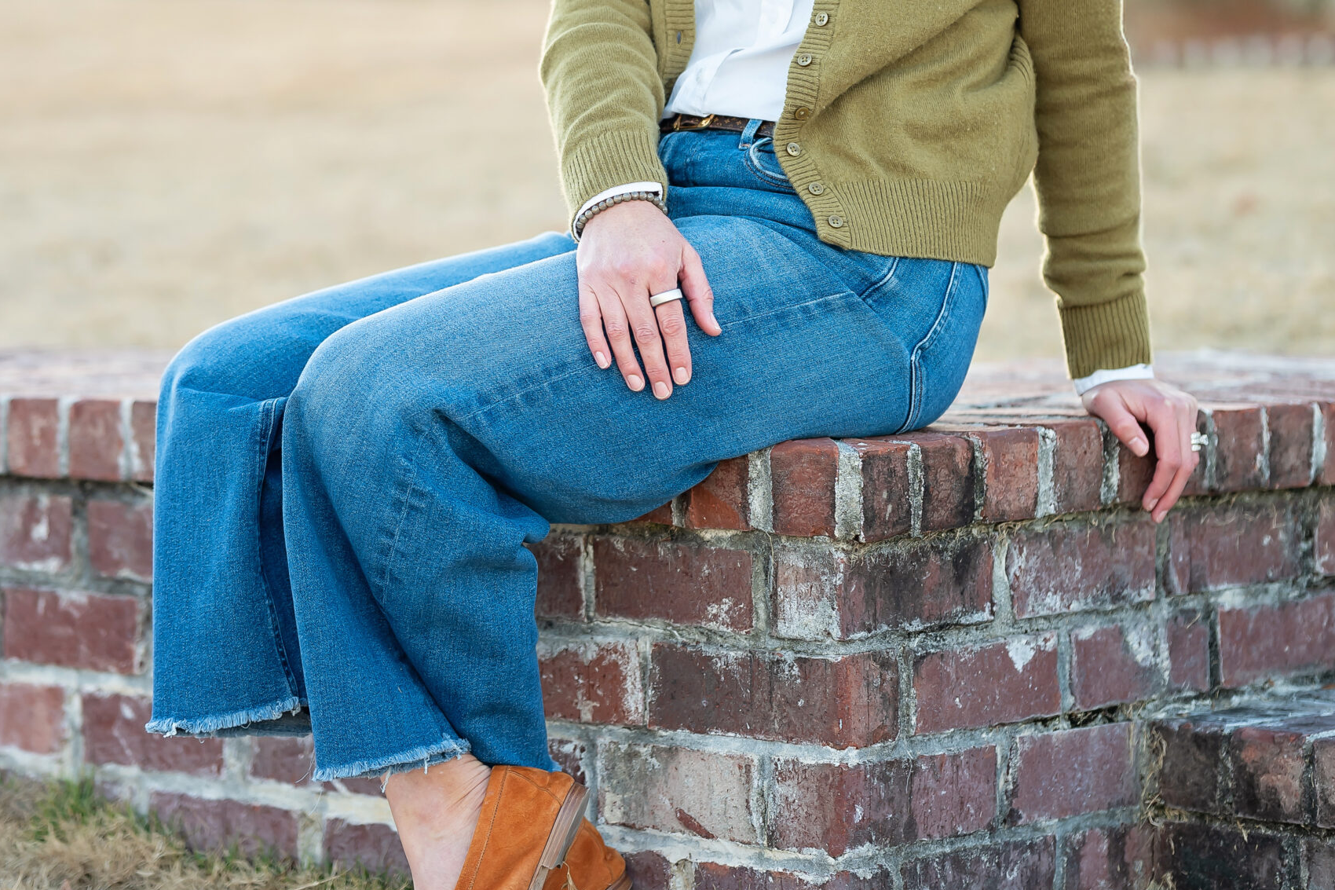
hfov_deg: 16.0
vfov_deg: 10.6
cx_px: 668
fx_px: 4746
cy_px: 38
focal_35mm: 128
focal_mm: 85
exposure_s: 1/400
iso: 200
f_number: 2
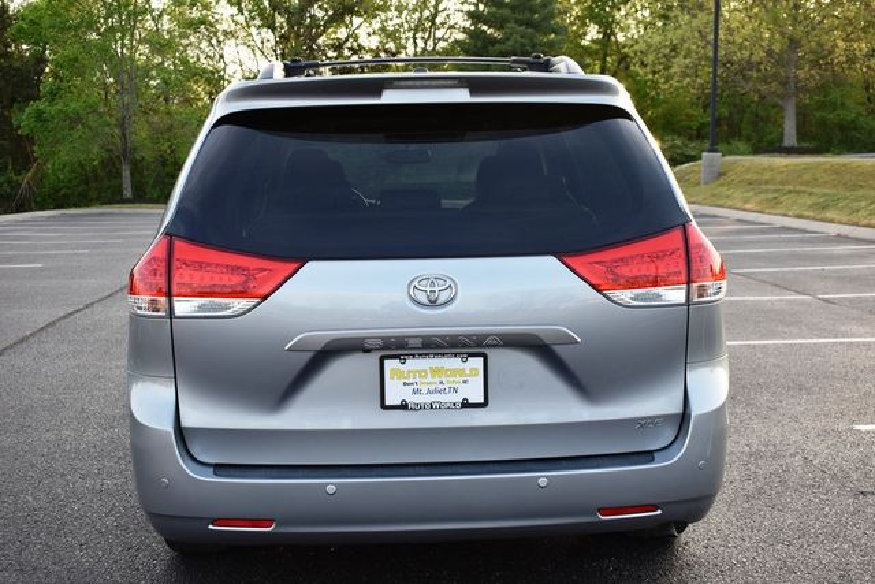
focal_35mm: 46
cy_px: 292
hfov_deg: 42.3
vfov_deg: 29.0
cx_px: 438
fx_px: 1130
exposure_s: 1/250
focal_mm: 31
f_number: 5.6
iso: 320
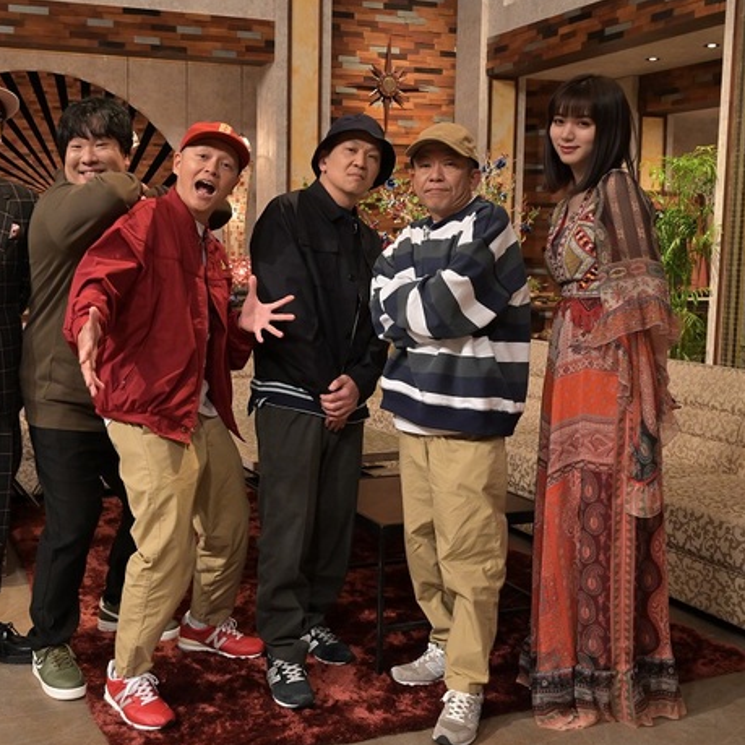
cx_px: 284
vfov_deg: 39.5
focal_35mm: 43
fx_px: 1039
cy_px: 372
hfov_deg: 39.2
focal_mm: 32.5
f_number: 6.3
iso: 5000
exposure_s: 1/125
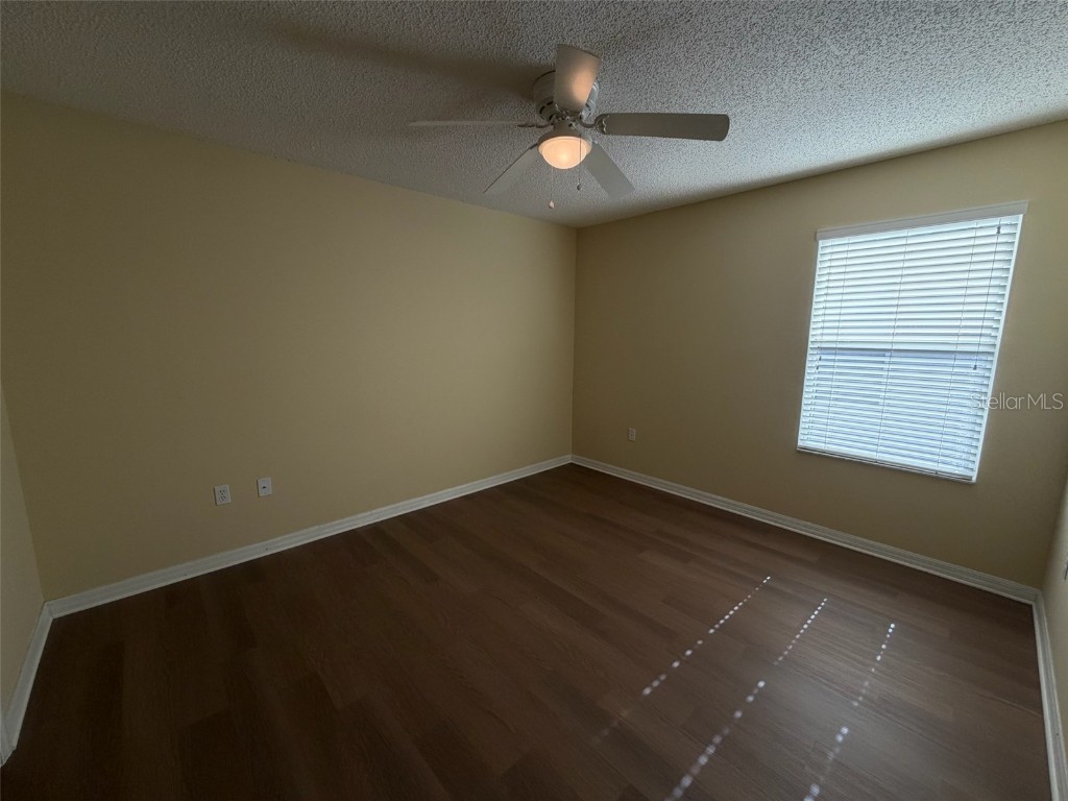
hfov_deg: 102.1
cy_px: 400
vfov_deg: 85.7
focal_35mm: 14
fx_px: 432
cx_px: 534
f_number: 2.2
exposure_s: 1/306
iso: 50
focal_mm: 2.22
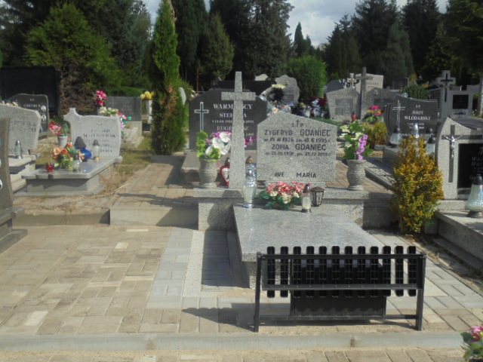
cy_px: 181
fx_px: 530
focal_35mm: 38
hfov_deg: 49.0
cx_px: 242
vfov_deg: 37.7
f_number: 4.2
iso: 100
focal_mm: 6.9
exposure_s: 1/640
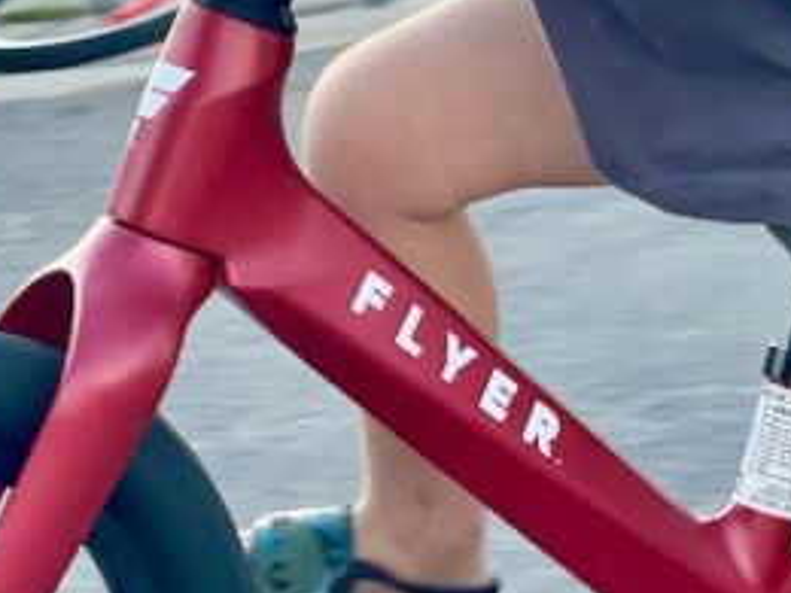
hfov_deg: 9.6
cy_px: -128
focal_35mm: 205
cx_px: 201
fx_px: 4684
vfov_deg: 7.2
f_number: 2
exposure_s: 1/99
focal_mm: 6
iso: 64
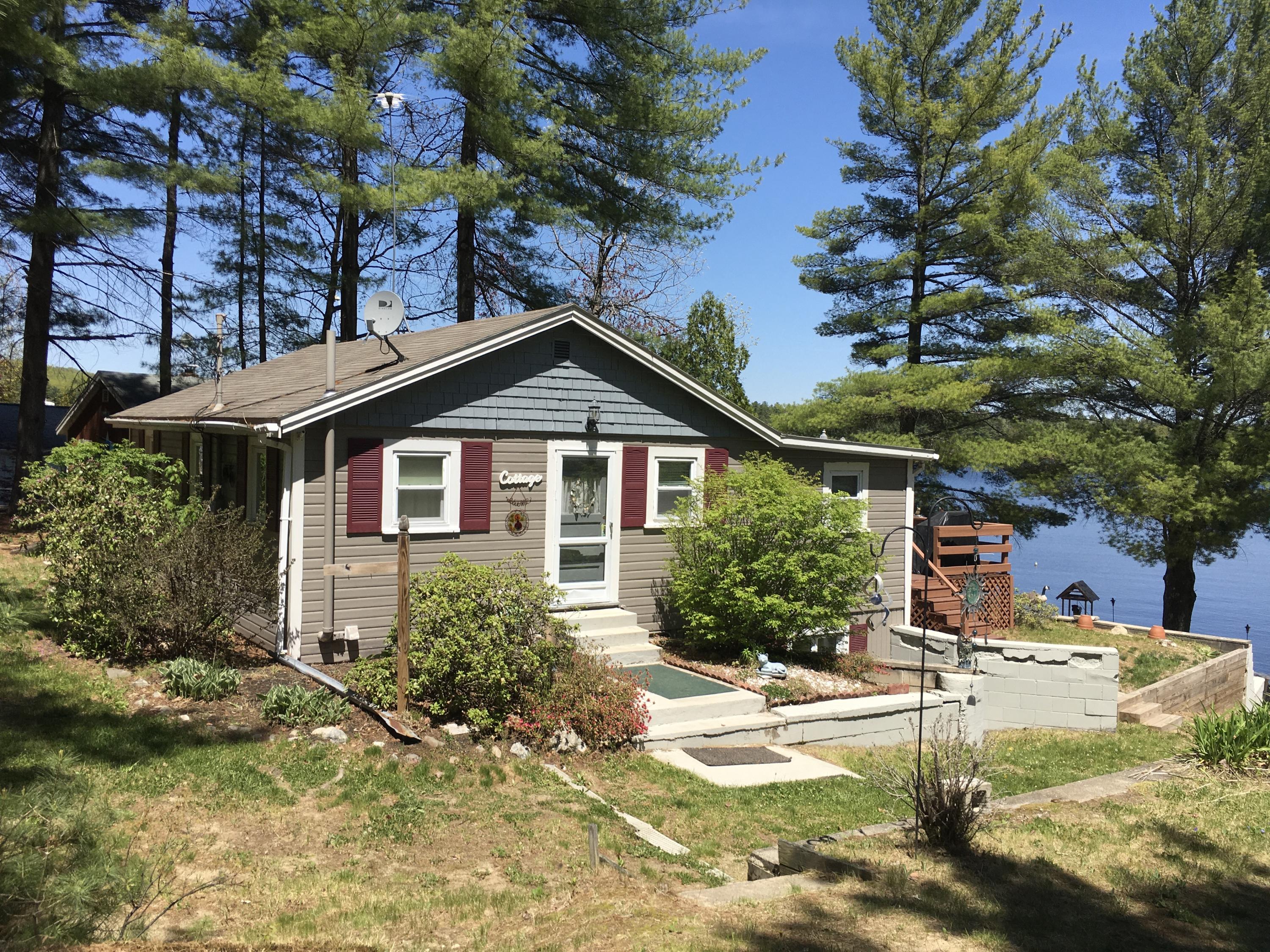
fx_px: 1064
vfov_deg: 48.2
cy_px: 476
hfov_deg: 61.7
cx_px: 635
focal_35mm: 29
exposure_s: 1/1570
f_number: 2.2
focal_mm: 4.15
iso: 25
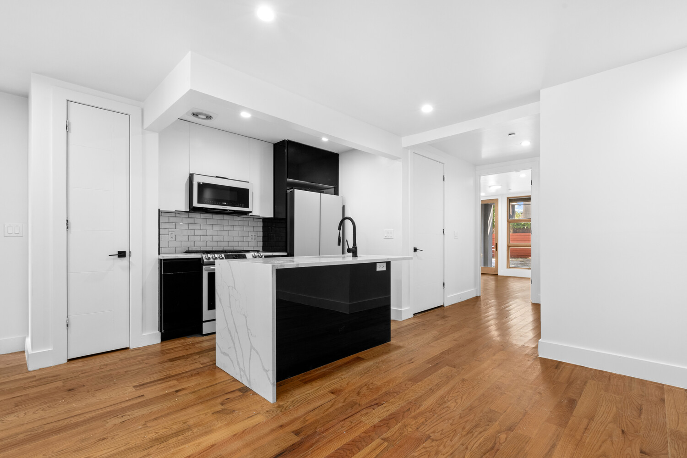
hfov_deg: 100.4
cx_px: 344
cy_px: 229
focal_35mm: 15
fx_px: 286
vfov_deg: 77.3
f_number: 13
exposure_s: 1
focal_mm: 10
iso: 200
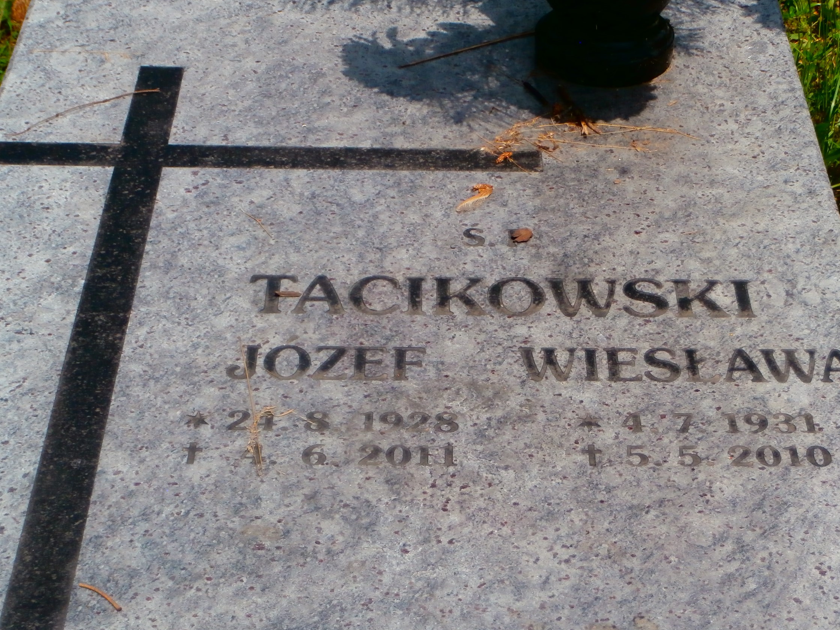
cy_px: 302
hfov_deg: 21.5
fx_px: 2208
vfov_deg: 16.2
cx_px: 520
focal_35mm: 91
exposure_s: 1/1250
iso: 100
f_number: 4.7
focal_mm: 12.1
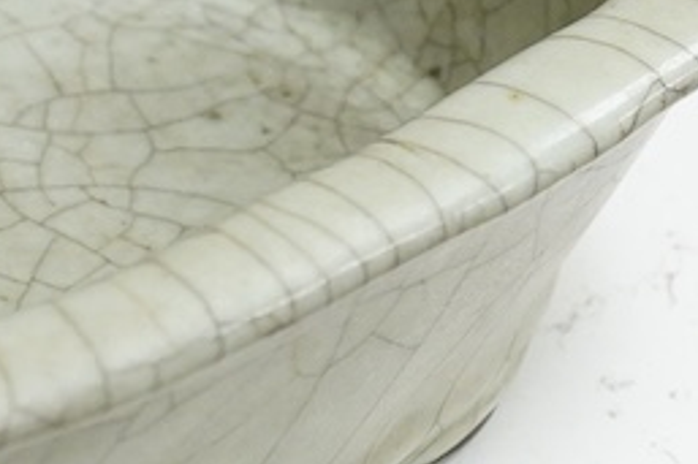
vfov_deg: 7.0
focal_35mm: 197
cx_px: -29
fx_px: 3817
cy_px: 95
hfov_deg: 10.3
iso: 2500
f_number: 9
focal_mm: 30
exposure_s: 1/160
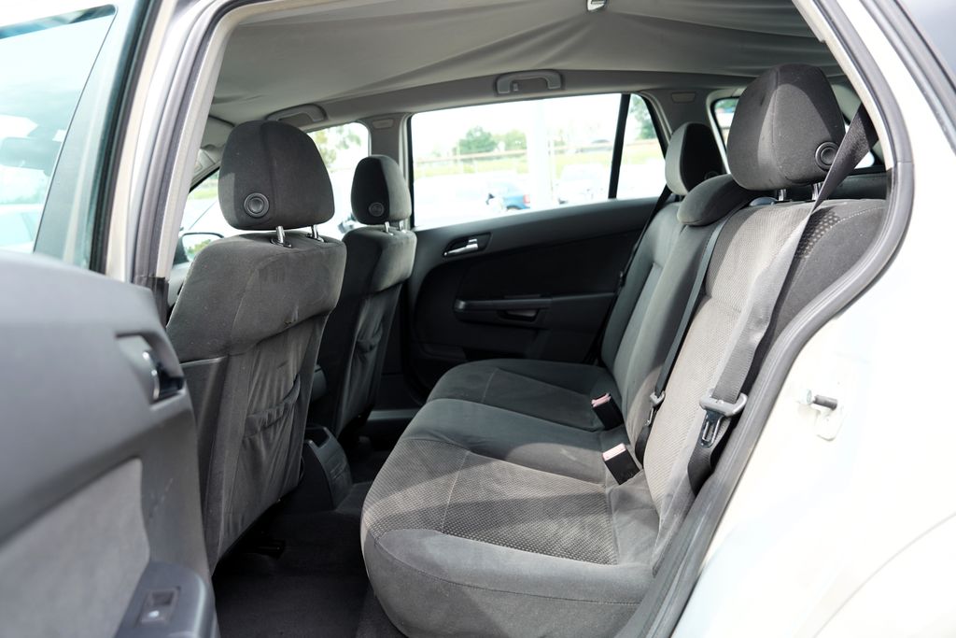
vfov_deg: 53.1
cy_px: 319
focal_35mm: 24
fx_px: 637
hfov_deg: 73.7
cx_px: 478
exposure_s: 1/60
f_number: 4
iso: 100
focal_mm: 24
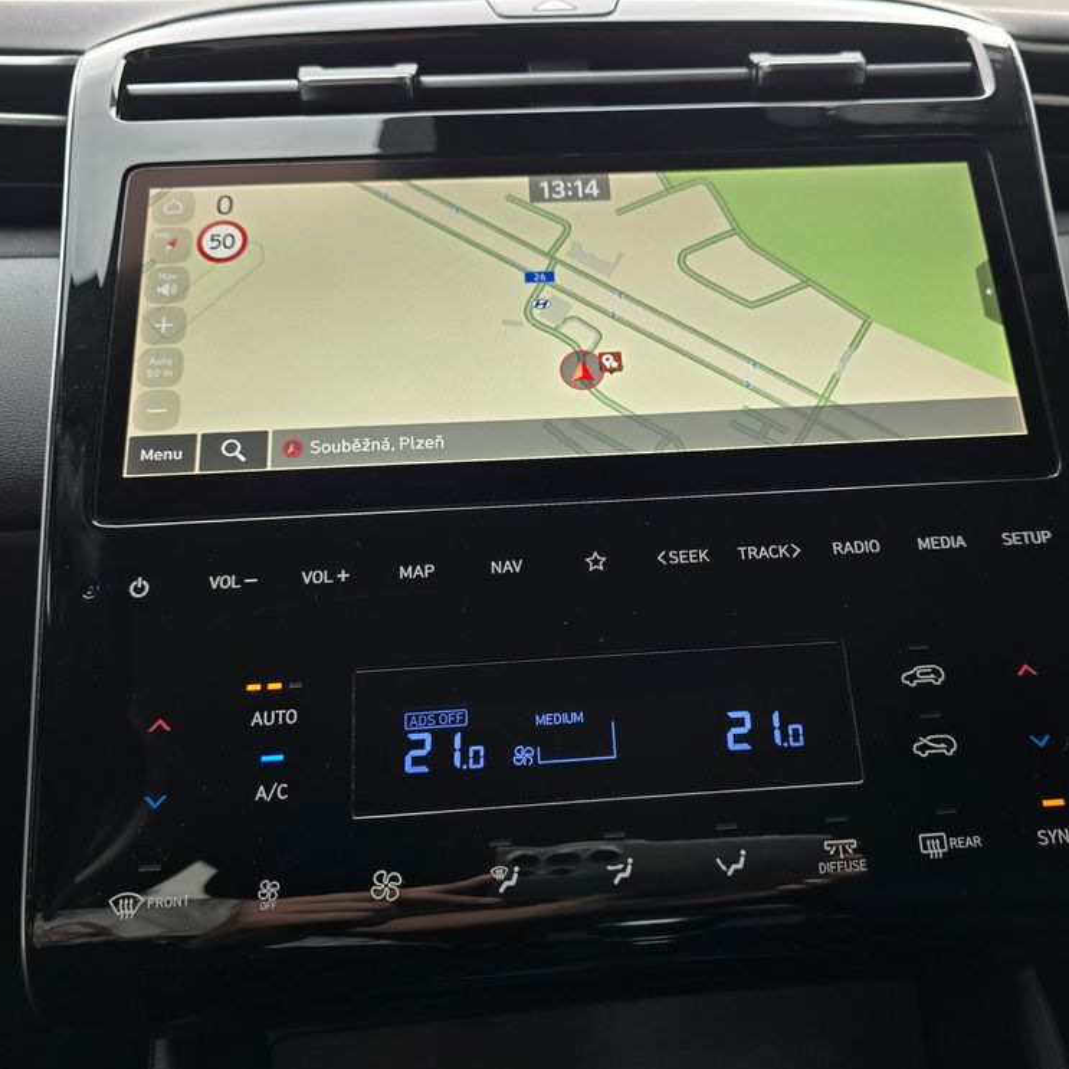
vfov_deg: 57.3
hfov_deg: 57.1
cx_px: 599
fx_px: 978
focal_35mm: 28
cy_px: 550
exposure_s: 1/180
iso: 100
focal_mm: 6.3
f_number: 1.7
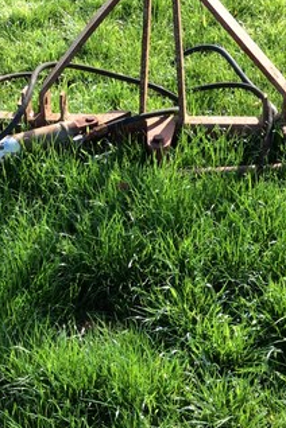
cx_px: 100
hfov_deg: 19.7
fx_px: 822
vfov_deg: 29.2
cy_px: 208
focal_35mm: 69
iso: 32
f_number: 2.4
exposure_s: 1/304
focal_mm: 3.3
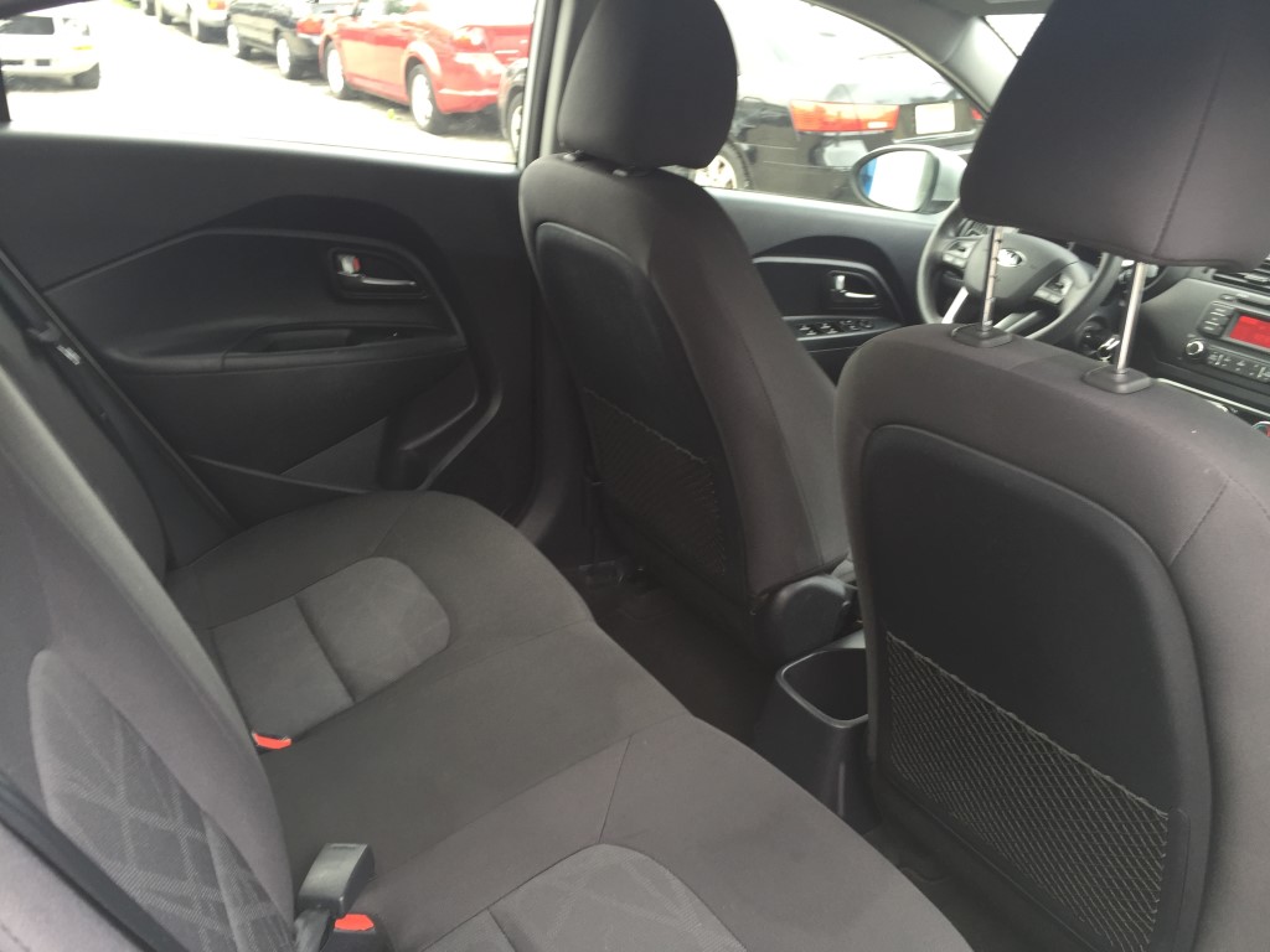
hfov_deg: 61.7
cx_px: 635
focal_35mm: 29
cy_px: 476
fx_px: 1064
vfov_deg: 48.2
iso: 32
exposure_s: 1/40
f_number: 2.2
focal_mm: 4.15
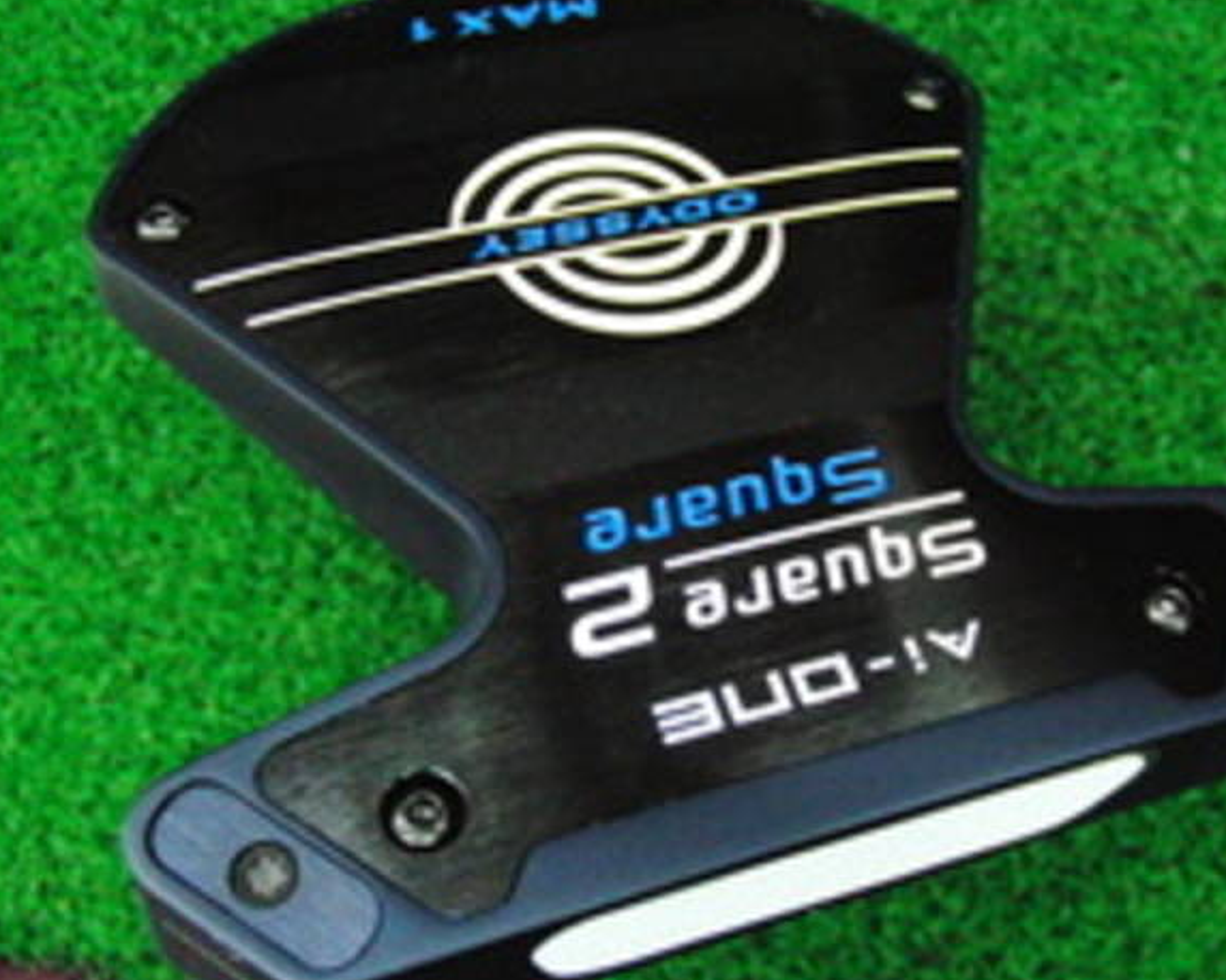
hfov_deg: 39.5
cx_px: 664
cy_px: 480
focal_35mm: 47
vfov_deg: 32.1
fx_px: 1705
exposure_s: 1/200
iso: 3200
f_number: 3.7
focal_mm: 7.54
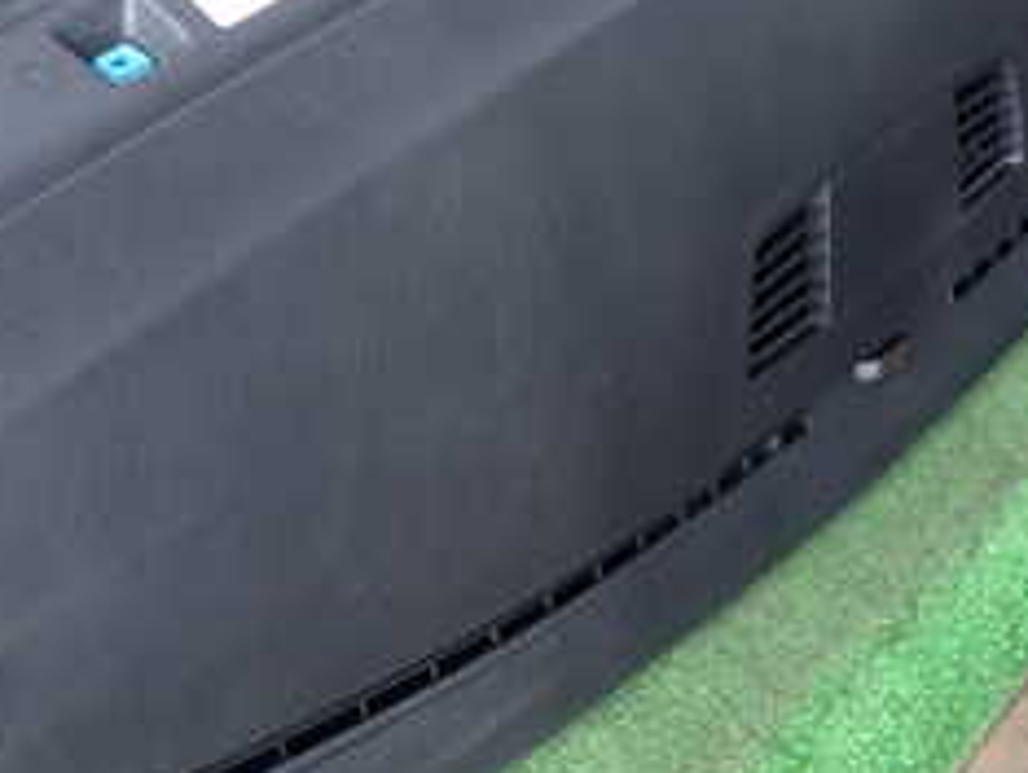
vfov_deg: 22.9
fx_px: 1903
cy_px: 307
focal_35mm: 64
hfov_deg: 29.9
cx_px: 303
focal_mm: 4.5
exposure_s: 1/60
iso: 100
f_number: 2
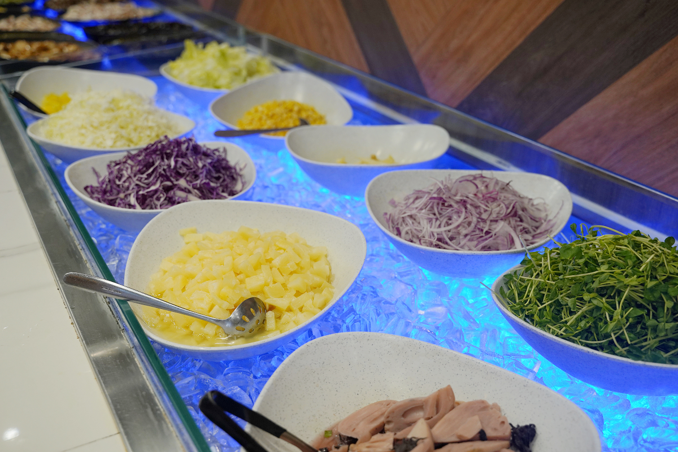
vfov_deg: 36.9
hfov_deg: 53.1
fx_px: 678
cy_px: 226
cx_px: 339
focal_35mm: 36
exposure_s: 1/160
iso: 800
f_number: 4
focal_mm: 36
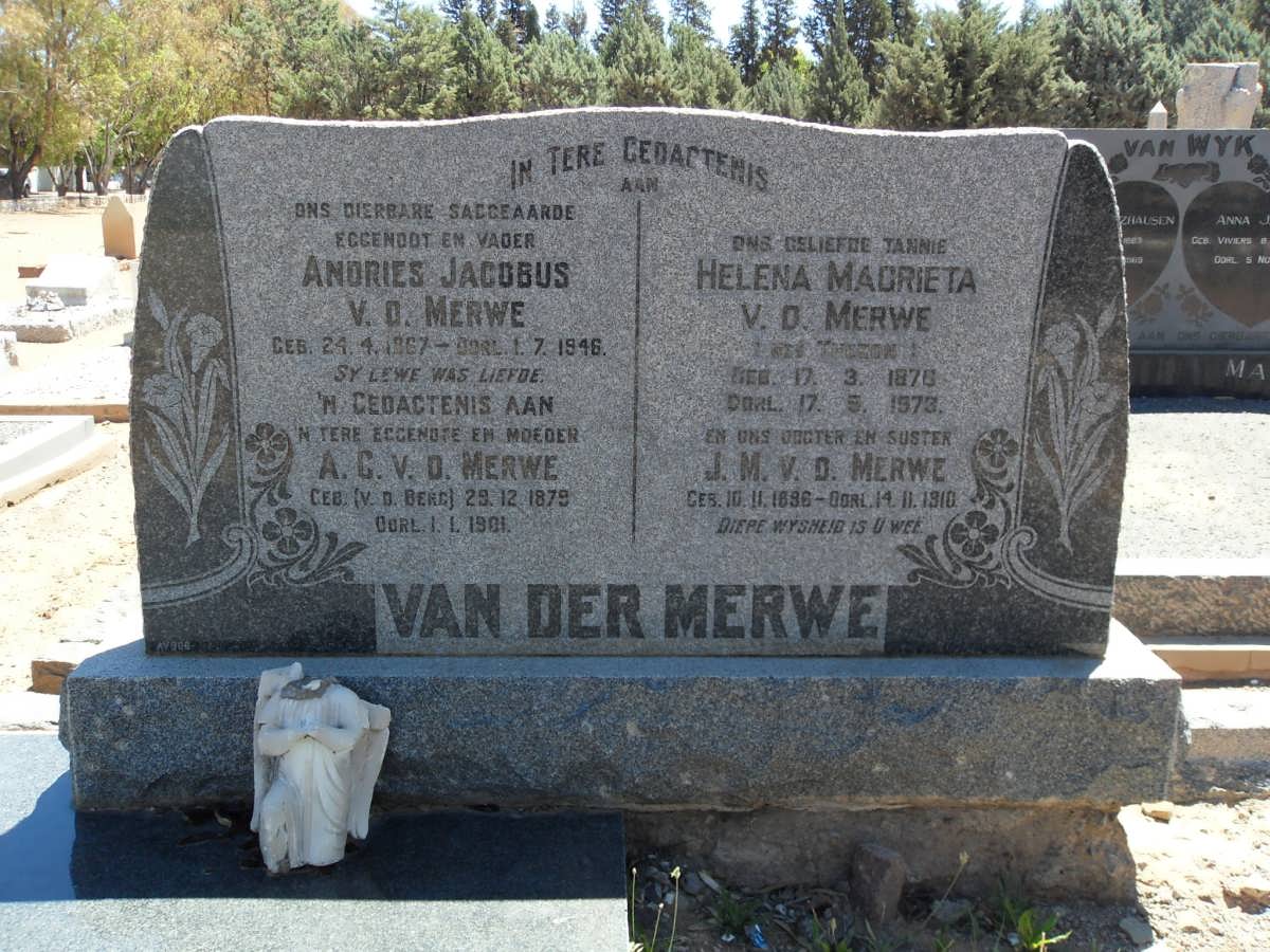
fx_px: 1284
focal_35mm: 35
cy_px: 476
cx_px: 635
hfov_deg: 52.6
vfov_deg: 40.7
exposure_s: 1/250
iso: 80
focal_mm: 6.3
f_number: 3.5
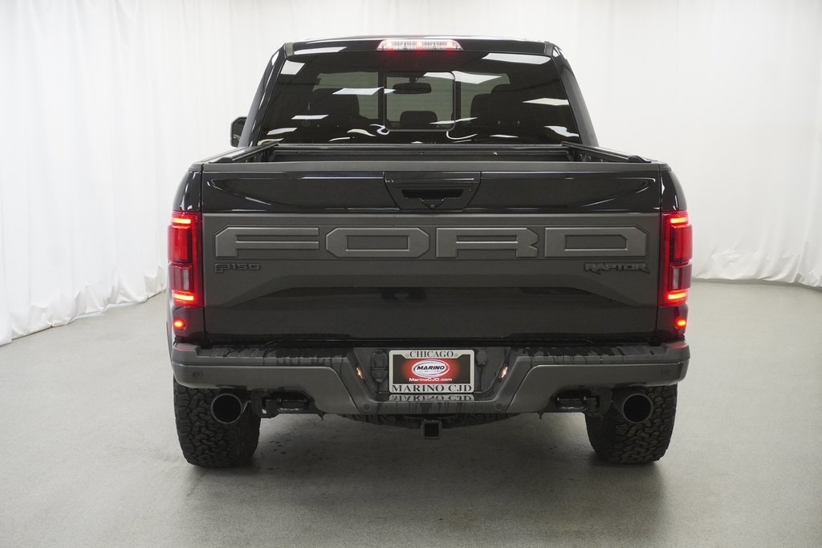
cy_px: 274
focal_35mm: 50
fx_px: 1130
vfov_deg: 27.3
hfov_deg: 40.0
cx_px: 411
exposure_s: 1/80
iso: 1600
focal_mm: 33
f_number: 6.3
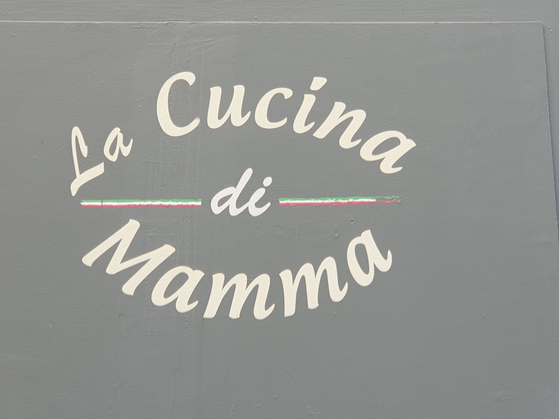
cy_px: 210
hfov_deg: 36.8
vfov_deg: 28.0
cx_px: 280
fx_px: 840
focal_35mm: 52
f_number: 2.4
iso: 100
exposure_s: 1/33
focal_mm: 6
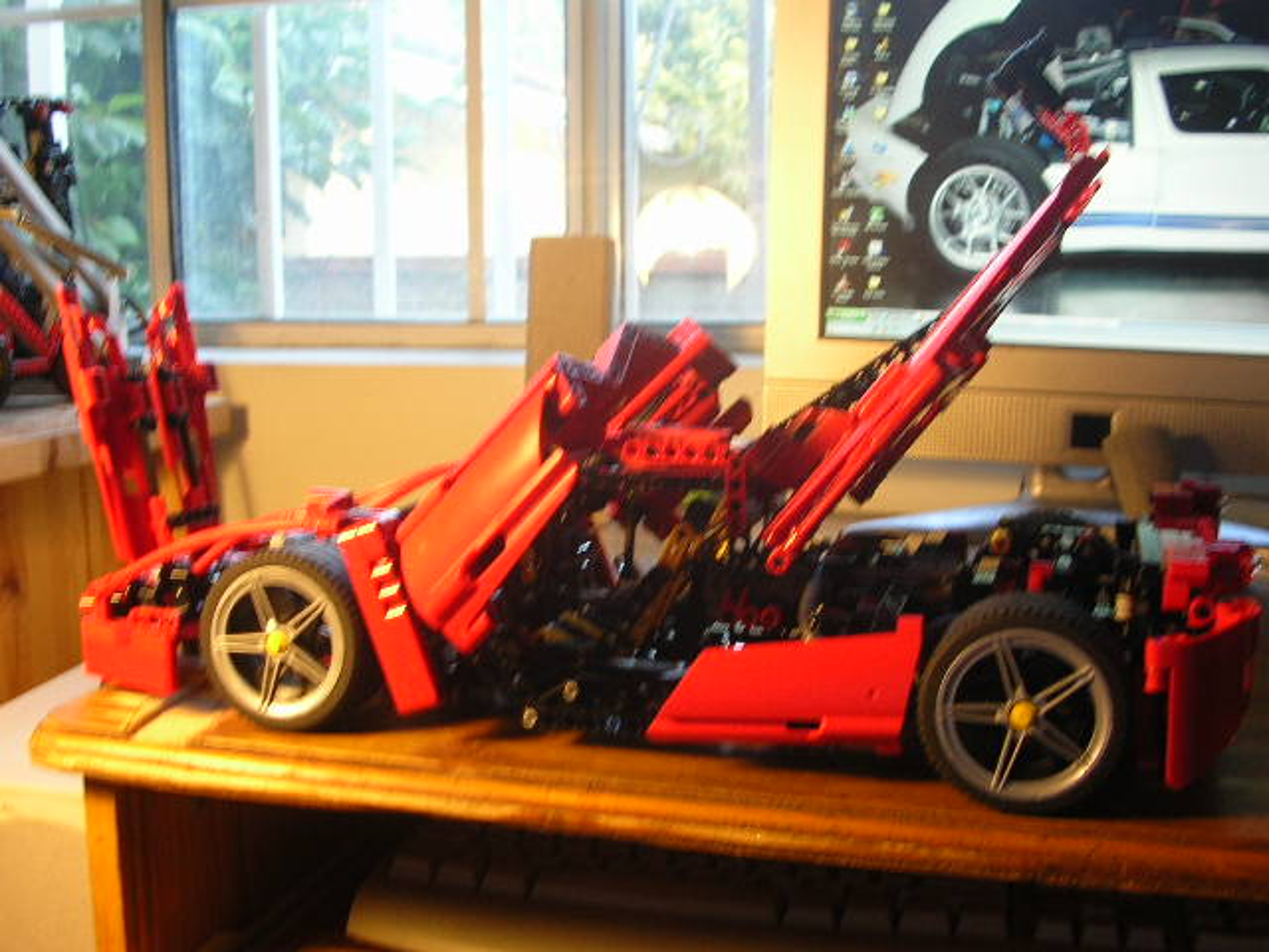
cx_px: 634
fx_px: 1540
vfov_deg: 34.3
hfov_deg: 44.8
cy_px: 476
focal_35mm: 42
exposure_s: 1/5.8
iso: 50
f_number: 3
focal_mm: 7.1
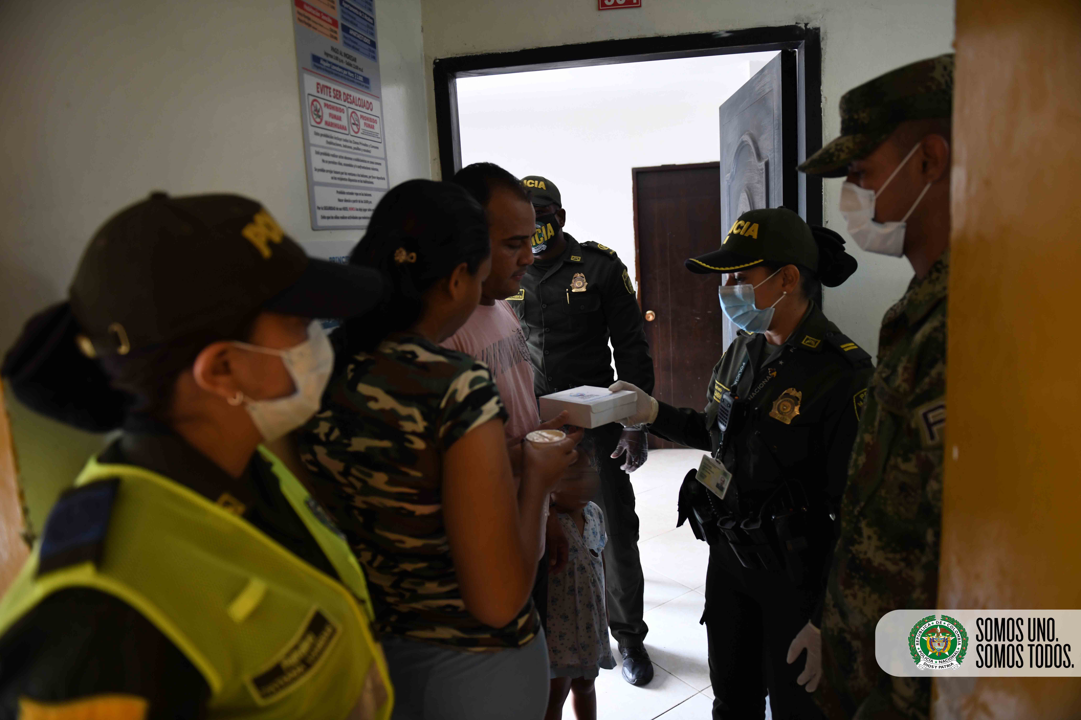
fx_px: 721
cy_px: 360
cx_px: 540
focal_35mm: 24
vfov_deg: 53.1
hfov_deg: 73.7
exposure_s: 1/80
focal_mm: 24
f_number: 2.8
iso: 1000
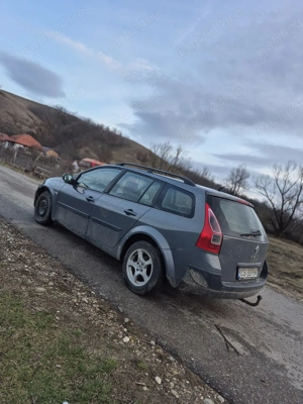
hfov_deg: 58.9
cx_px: 152
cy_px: 202
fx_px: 268
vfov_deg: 73.9
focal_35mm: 23
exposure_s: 1/100
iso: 50
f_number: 1.8
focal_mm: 5.4
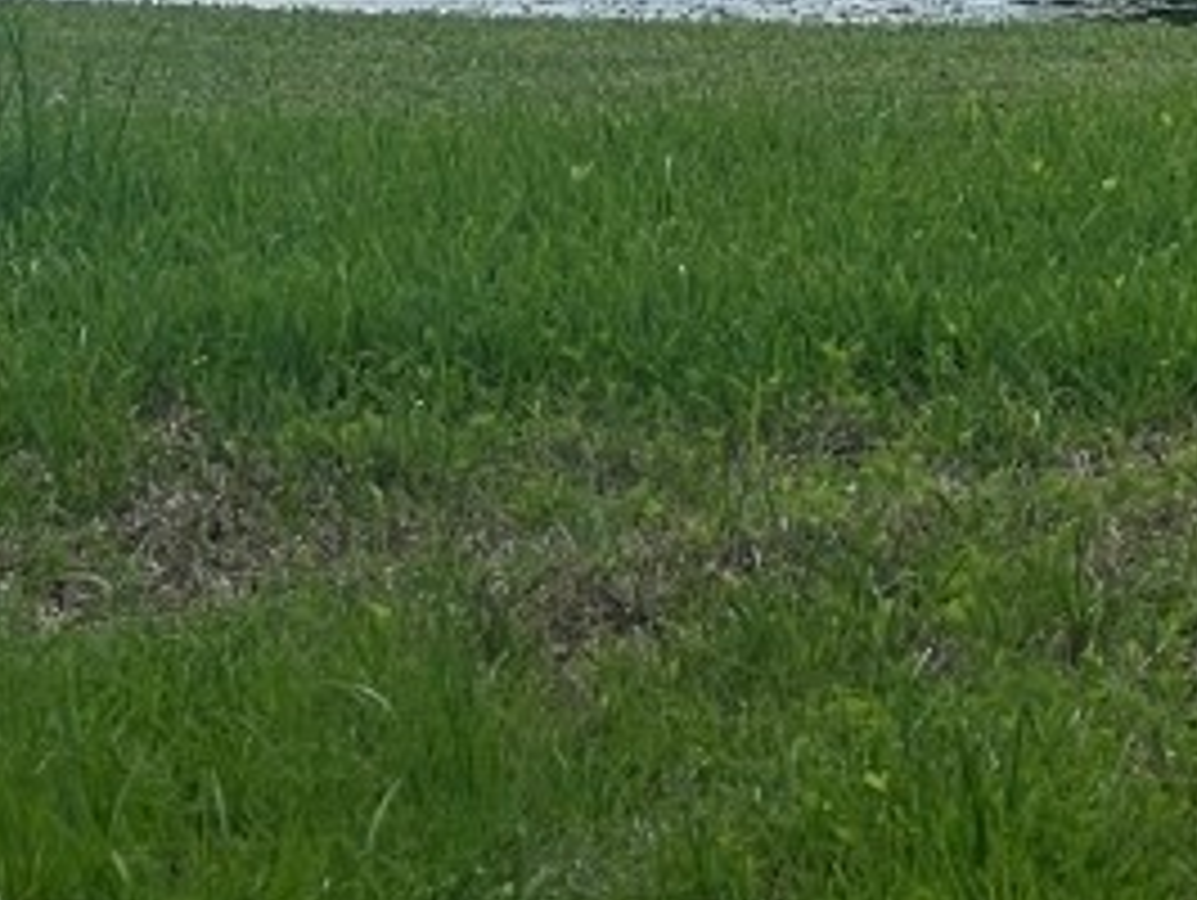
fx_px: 10245
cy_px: -806
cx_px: 284
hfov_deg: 6.7
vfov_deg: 5.0
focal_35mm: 296
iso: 32
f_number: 2.8
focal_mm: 9
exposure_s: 1/1206
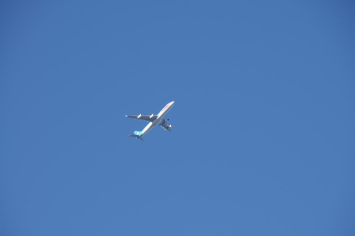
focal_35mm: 300
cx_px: 178
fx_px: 2955
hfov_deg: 6.9
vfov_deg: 4.6
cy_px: 118
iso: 200
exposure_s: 1/320
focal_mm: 200
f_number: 9
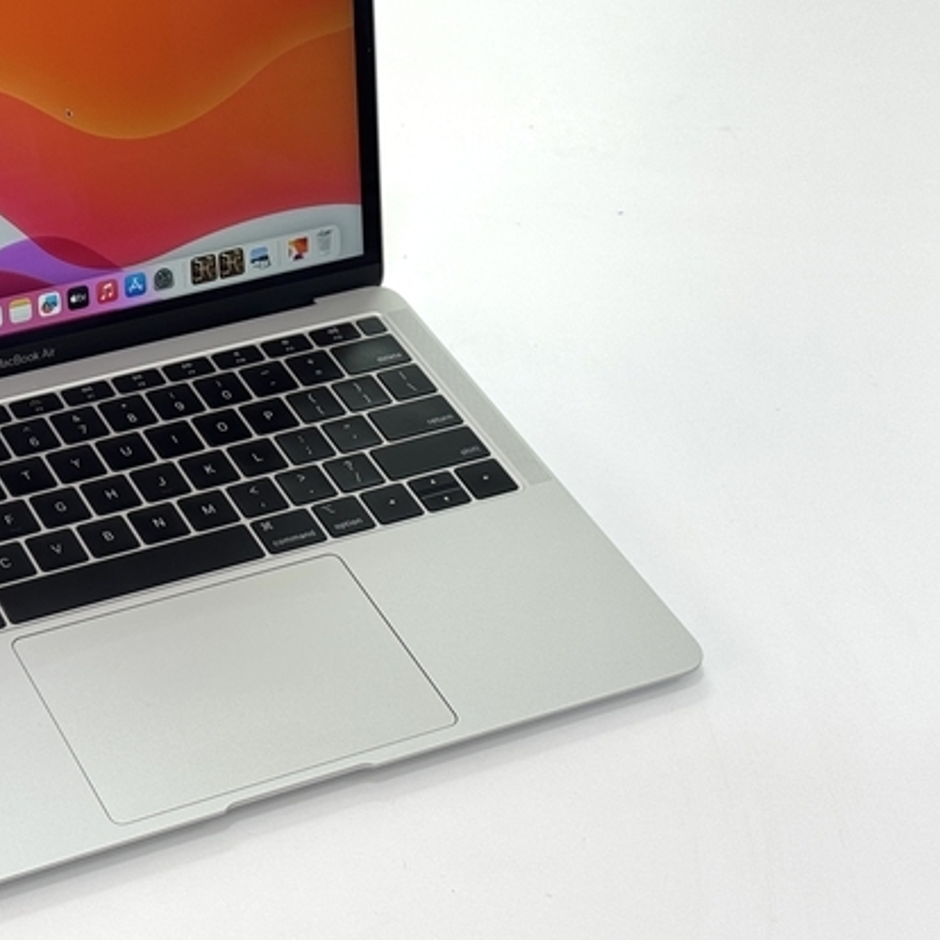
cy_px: 313
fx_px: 2519
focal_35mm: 82
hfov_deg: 20.6
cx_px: 52
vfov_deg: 21.1
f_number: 1.78
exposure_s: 1/134
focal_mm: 6.76
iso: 50
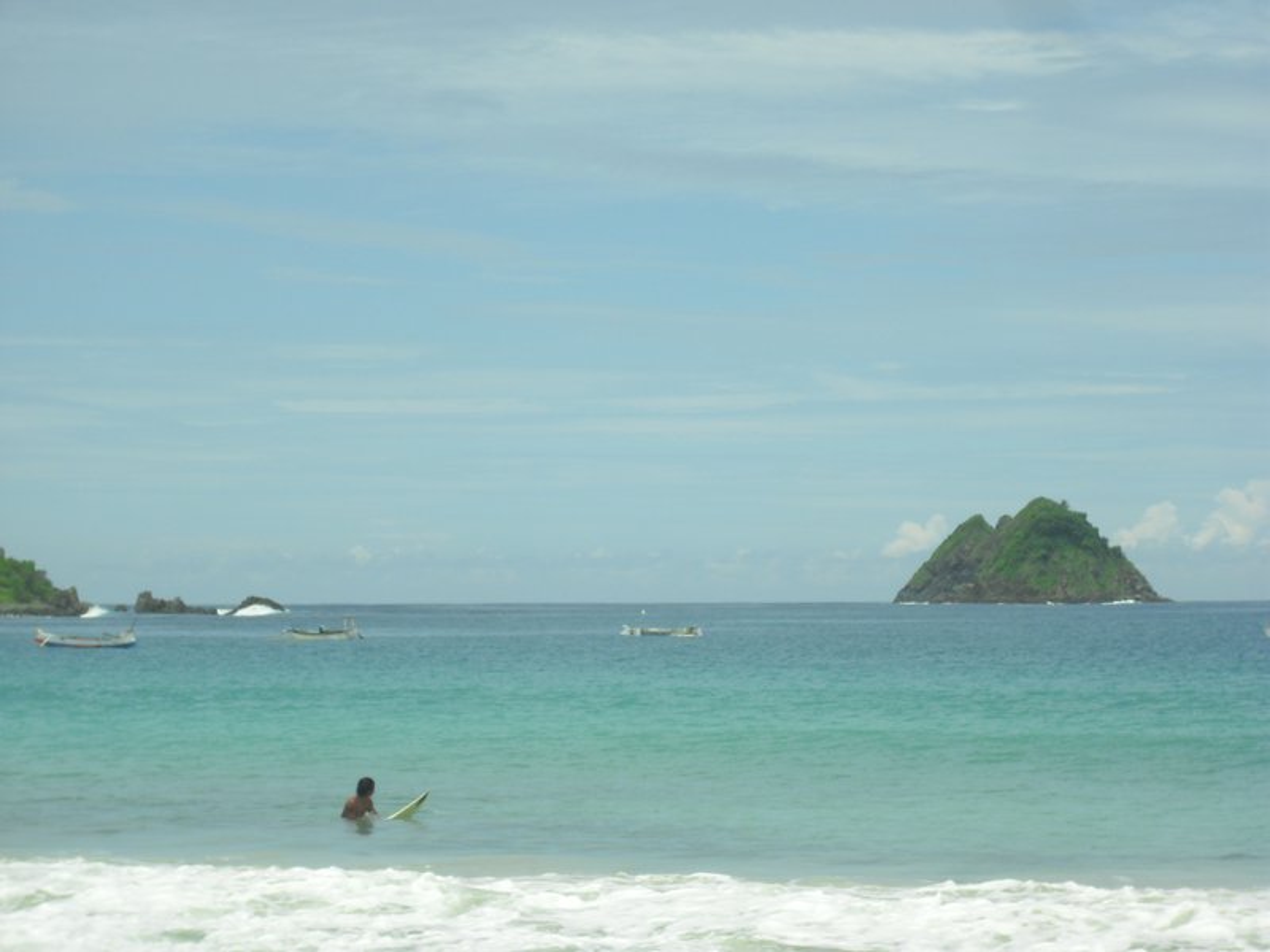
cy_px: 476
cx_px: 635
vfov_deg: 13.1
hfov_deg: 17.4
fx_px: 4146
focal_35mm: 113
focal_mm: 18.6
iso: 100
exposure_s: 1/125
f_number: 14.7
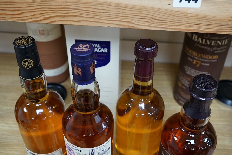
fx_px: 290
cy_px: 78
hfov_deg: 43.6
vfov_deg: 29.9
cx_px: 116
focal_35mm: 45
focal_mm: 30
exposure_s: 1/80
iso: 1600
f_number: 5
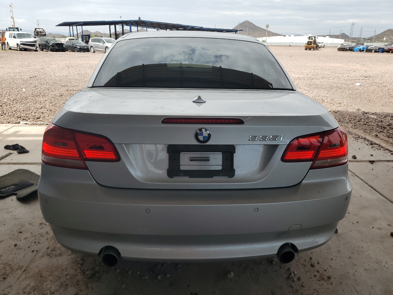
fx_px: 295
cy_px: 148
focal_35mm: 26
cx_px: 196
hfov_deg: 67.3
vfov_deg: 53.1
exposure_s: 1/1429
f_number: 1.5
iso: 50
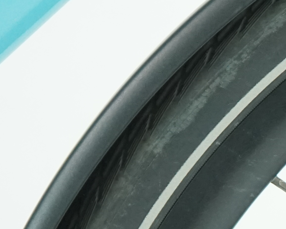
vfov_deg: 5.1
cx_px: 591
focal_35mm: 302
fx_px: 2556
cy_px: 207
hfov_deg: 6.2
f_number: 5.6
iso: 2500
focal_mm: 62
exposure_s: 1/200
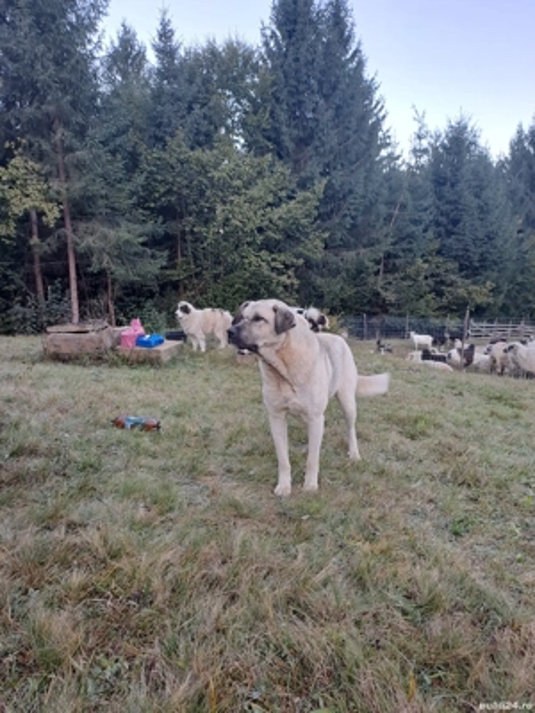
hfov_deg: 54.9
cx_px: 268
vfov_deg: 69.4
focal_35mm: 25
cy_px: 356
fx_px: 515
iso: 40
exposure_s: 1/100
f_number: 1.8
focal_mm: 4.65
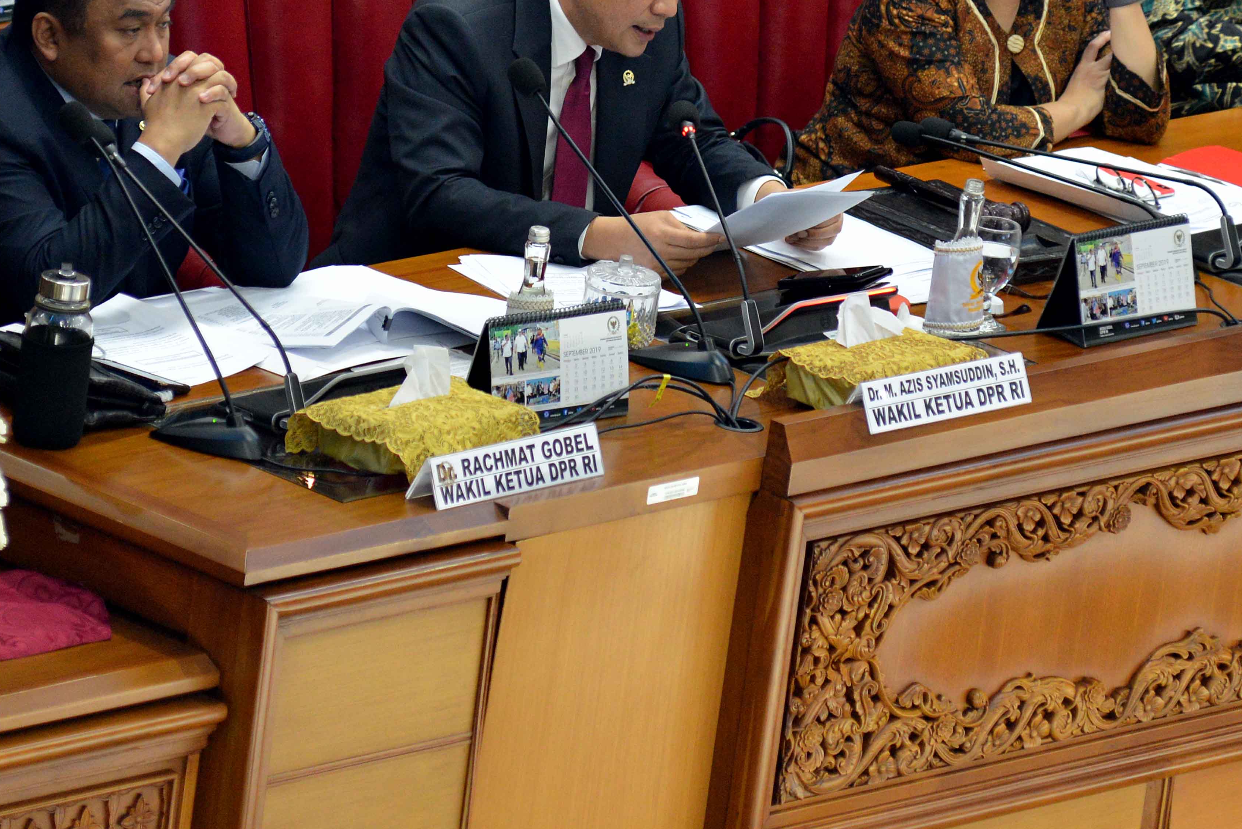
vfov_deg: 3.9
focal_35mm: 355
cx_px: 664
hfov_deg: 5.8
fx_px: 12253
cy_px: 259
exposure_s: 1/125
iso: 2500
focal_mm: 200
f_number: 3.5
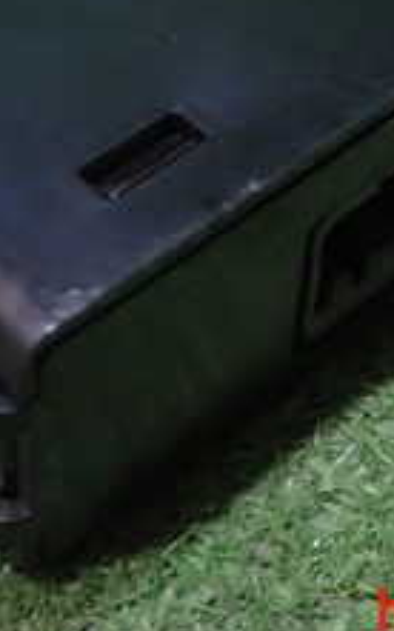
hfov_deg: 11.1
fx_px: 2029
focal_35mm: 118
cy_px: 9
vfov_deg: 17.3
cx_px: 166
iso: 800
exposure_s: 1/13
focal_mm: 7.31
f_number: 2.8
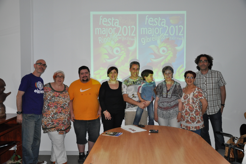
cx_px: 123
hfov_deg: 57.3
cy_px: 82
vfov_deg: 39.9
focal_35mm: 33
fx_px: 225
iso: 800
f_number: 3.8
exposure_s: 1/60
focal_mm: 22
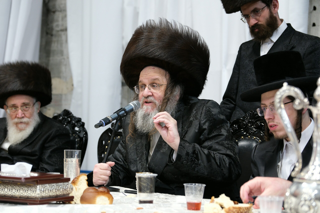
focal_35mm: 80
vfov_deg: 17.1
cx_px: 160
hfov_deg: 25.4
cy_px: 106
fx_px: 711
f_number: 3.6
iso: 1250
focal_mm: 53.3
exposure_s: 1/160
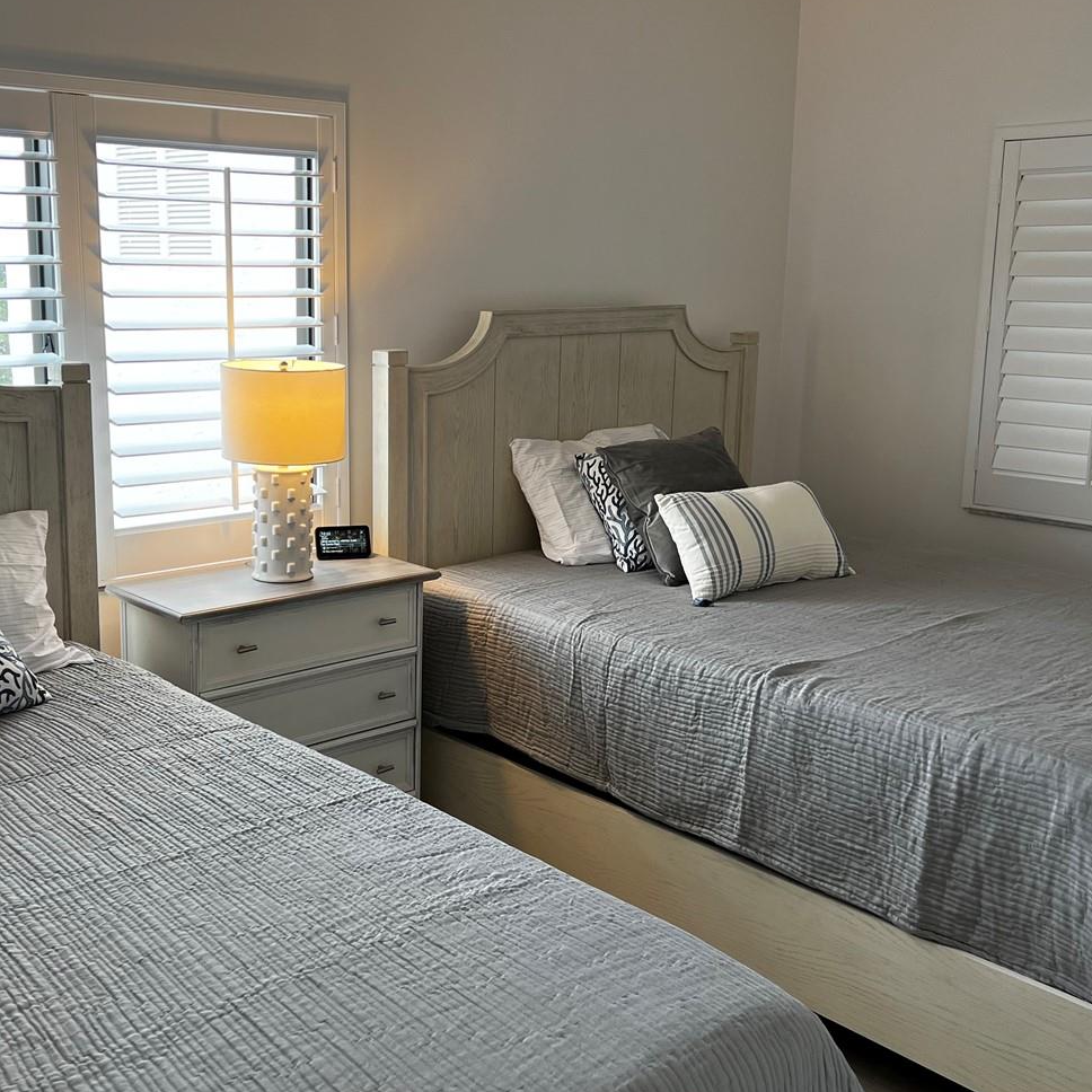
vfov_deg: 43.9
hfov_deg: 43.5
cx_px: 414
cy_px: 535
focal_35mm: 38
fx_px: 1356
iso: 80
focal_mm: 5.7
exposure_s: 1/120
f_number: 1.5
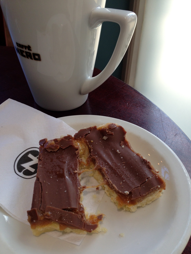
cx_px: 96
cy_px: 127
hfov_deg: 42.9
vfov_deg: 55.4
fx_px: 243
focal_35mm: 33
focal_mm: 4.13
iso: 50
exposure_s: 1/120
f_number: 2.4
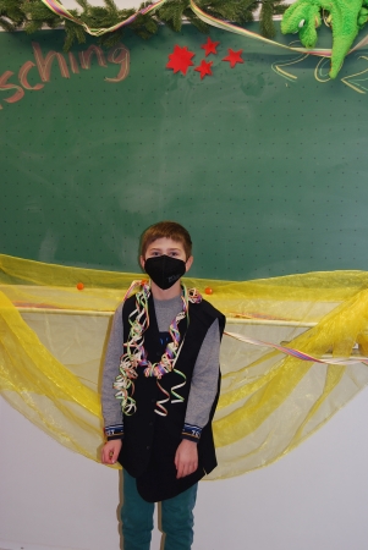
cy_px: 275
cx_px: 184
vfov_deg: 33.4
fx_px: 918
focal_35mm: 60
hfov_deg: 22.7
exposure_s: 1/60
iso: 200
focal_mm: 40
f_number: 5
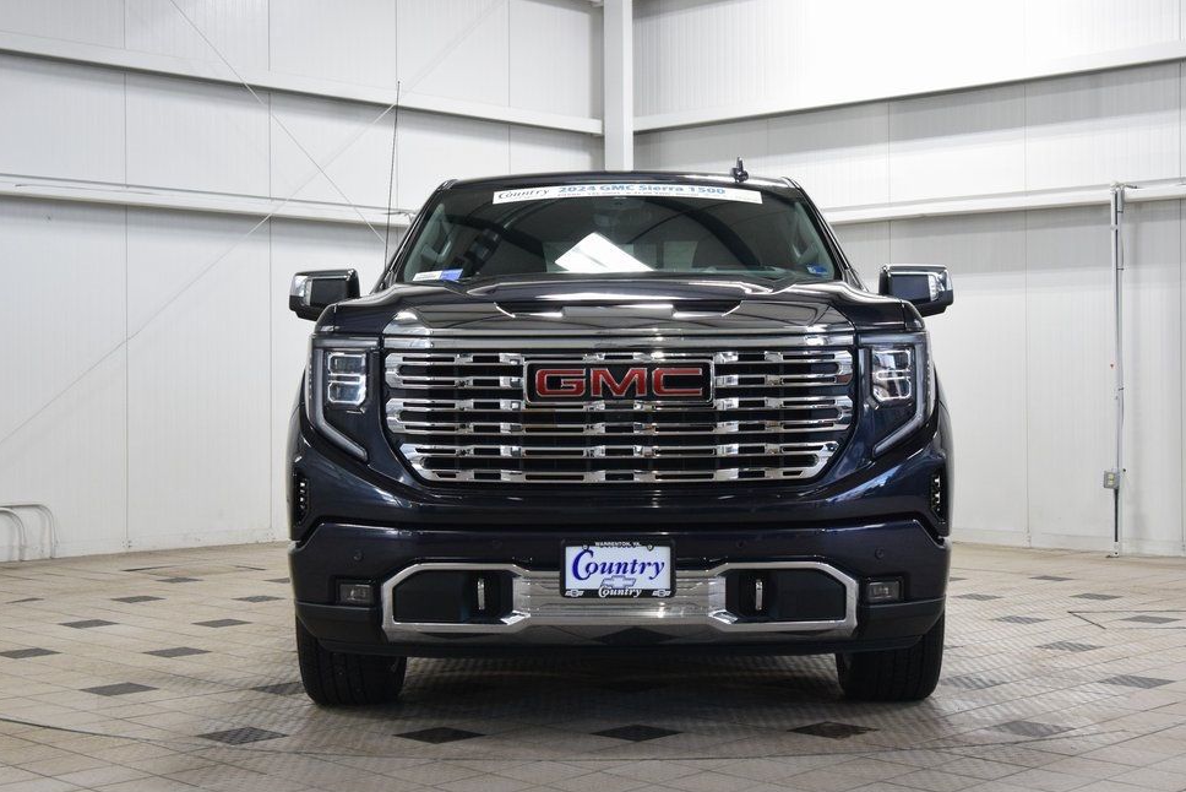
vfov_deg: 24.4
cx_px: 620
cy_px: 416
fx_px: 1830
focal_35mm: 56
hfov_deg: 35.9
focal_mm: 35
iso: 1600
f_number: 5.6
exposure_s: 1/60
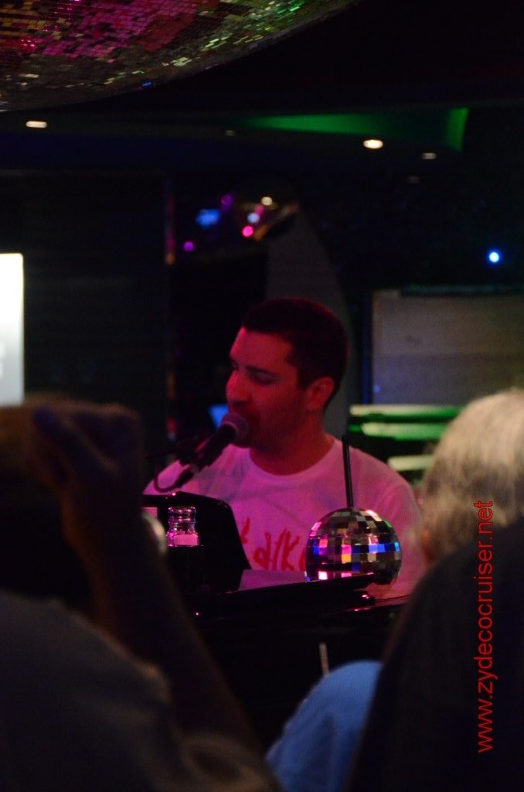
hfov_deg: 9.6
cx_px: 262
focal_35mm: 142
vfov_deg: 14.4
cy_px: 396
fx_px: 3126
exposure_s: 1/100
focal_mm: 95
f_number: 5.3
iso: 6400
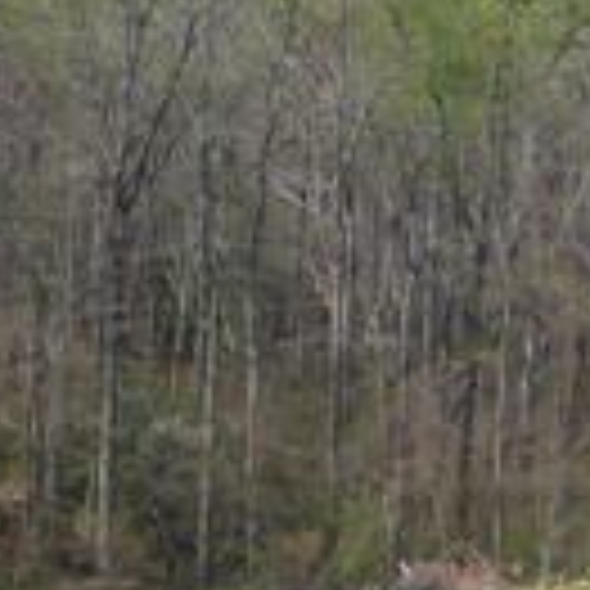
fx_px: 3722
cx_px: -167
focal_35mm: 193
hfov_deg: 8.9
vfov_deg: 9.0
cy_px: -45
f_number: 5.6
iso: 80
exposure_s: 1/320
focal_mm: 4.6
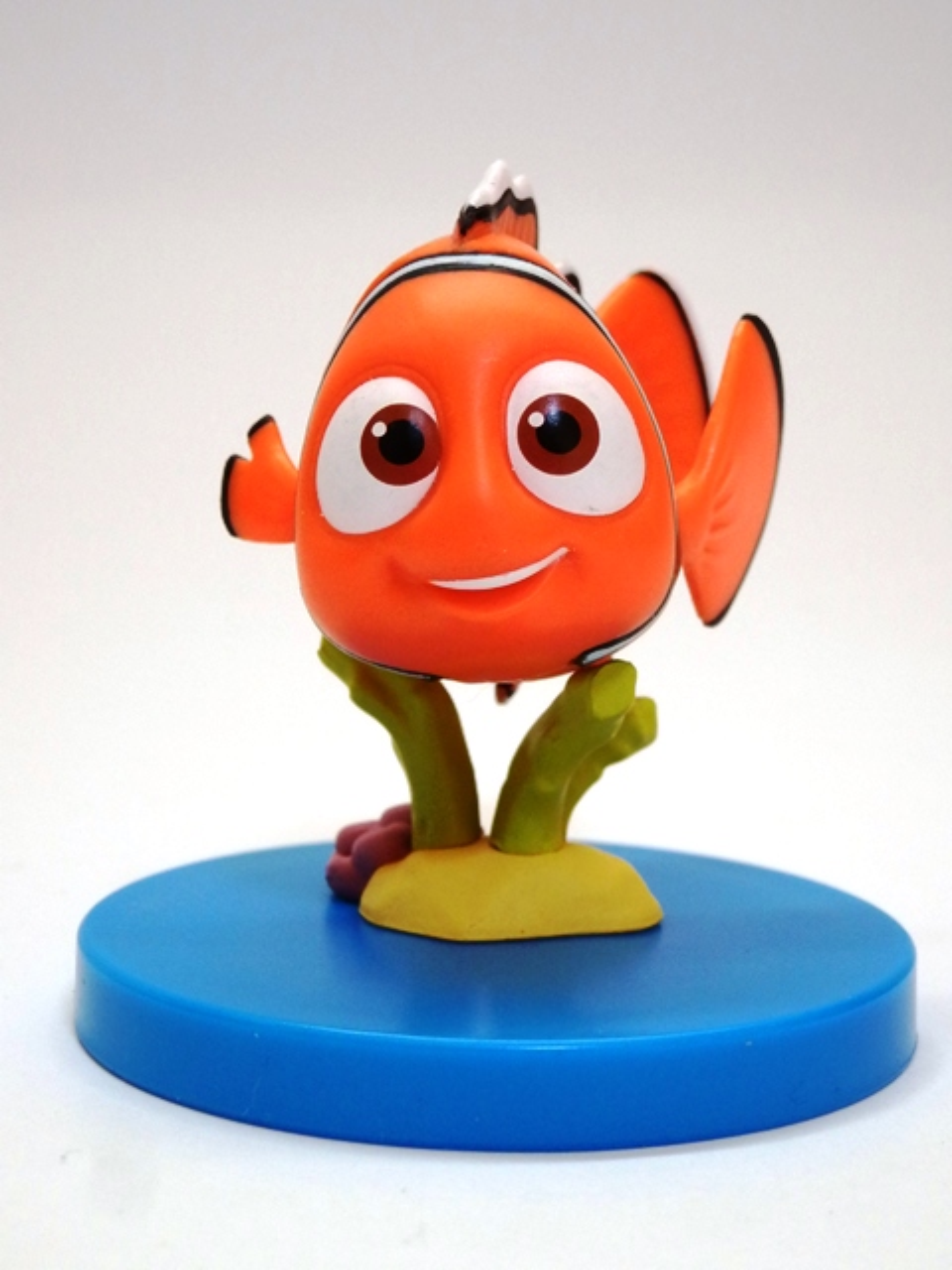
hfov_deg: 20.2
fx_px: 2677
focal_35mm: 73
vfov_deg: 26.7
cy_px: 635
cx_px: 476
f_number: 4.5
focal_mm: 13.1
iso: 400
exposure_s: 1/80
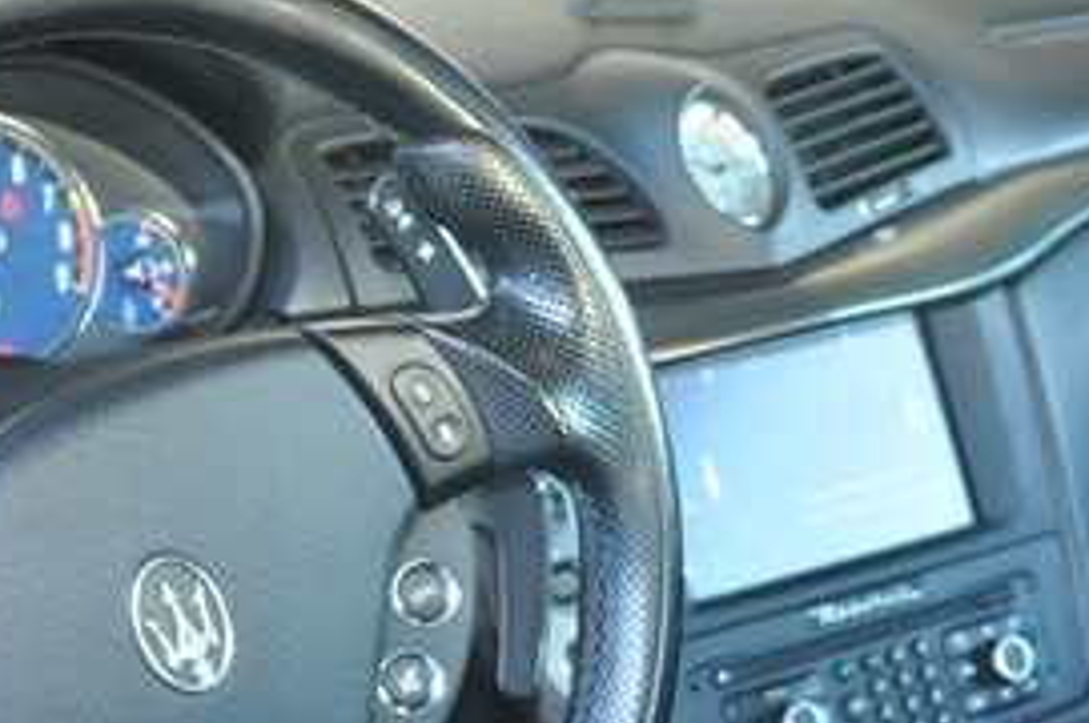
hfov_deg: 20.4
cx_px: 368
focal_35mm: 100
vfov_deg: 13.5
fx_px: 3021
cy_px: 699
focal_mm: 24
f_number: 3.5
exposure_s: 1/60
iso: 800
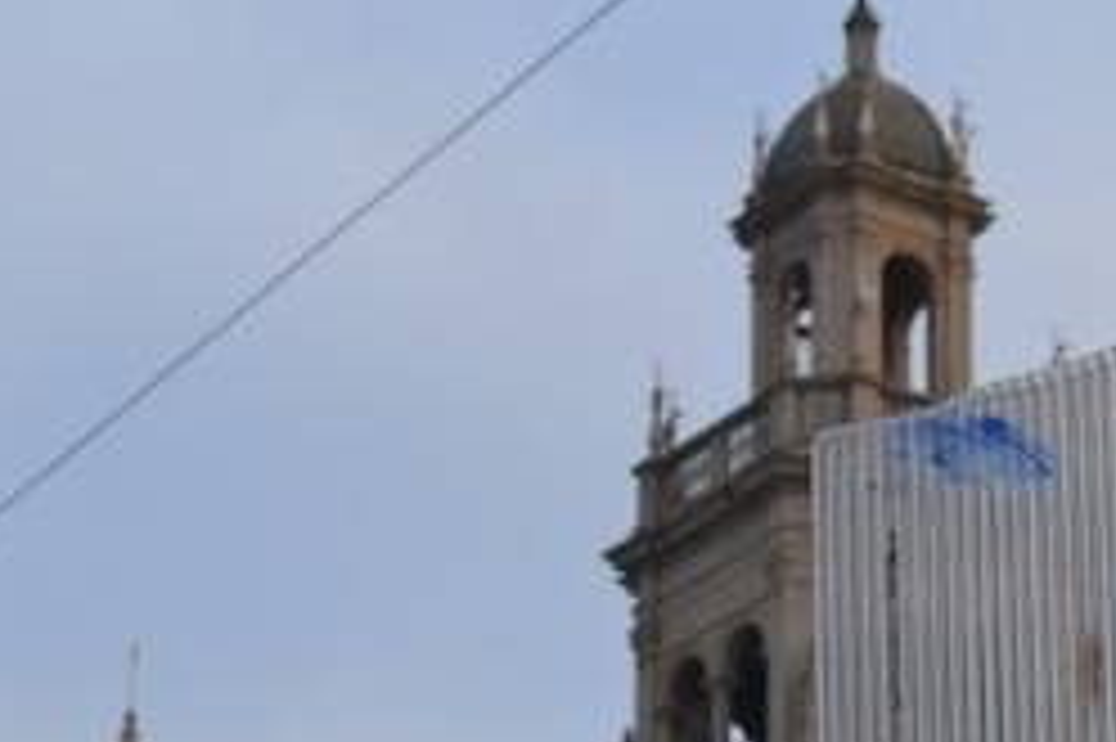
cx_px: 608
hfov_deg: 12.6
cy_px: 598
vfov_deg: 8.4
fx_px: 5056
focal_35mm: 163
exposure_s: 1/250
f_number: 10
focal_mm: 45
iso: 400
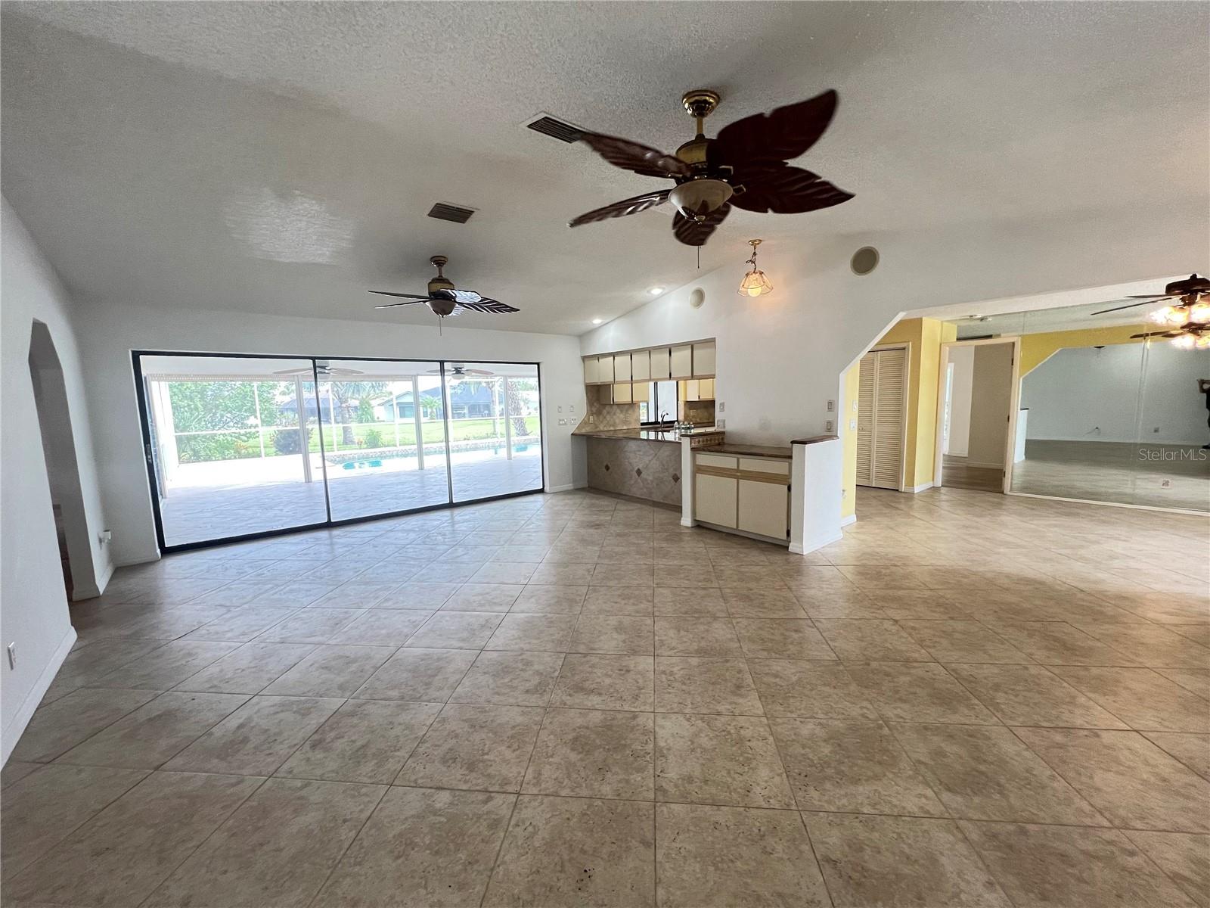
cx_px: 605
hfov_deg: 106.2
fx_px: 454
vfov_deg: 89.9
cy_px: 454
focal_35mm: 13
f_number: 1.8
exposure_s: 1/120
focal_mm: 1.57
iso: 200
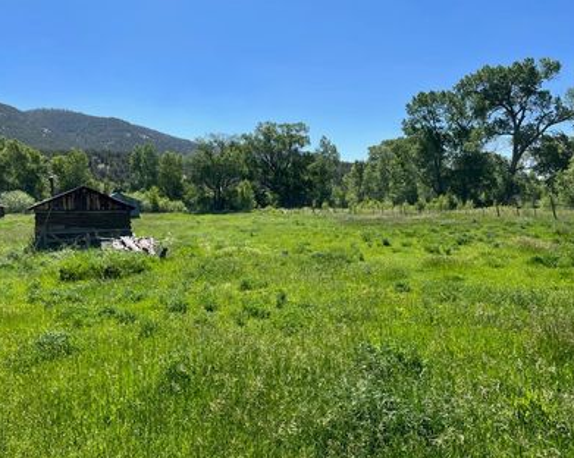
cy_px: 236
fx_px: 475
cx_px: 264
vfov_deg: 51.5
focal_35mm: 28
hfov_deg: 62.2
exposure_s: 1/2994
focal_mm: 5.7
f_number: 1.5
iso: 50
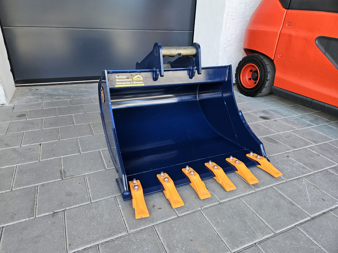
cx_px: 169
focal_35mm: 23
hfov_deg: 73.9
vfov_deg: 58.9
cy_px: 126
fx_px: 225
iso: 64
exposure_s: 1/180
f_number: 1.8
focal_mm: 5.4
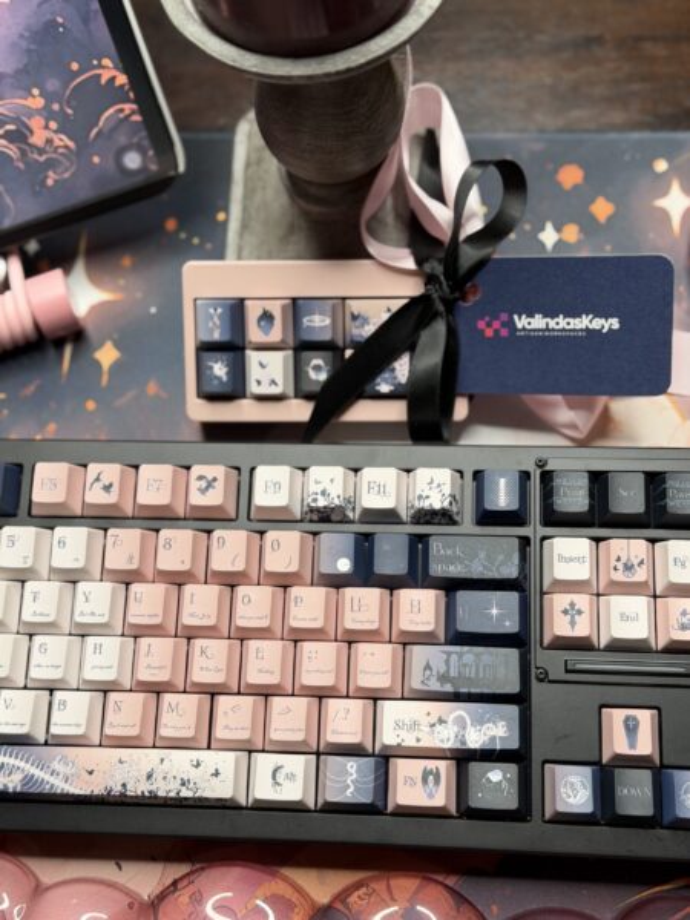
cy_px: 460
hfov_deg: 30.3
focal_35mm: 48
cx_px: 345
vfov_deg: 39.7
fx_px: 1276
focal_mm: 6.76
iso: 64
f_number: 1.78
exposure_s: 1/120
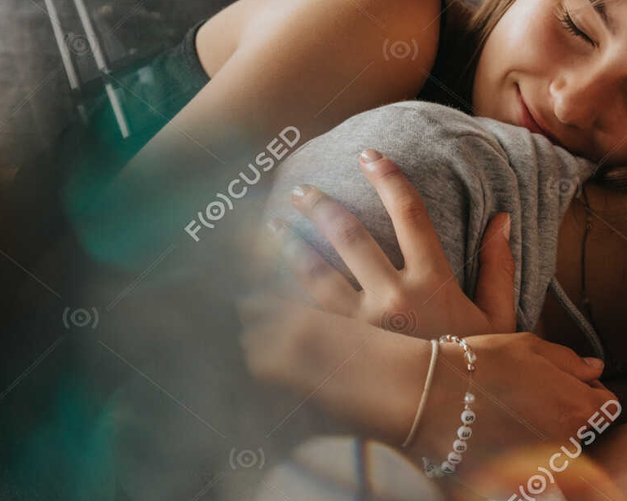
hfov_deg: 14.1
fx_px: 2486
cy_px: 327
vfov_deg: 11.5
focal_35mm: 134
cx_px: 646
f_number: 4.5
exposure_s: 1/200
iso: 800
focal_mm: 61
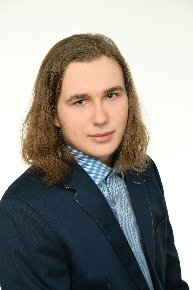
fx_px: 845
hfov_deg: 13.0
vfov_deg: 19.5
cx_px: 96
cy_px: 145
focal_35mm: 105
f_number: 9
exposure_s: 1/125
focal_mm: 105
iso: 160
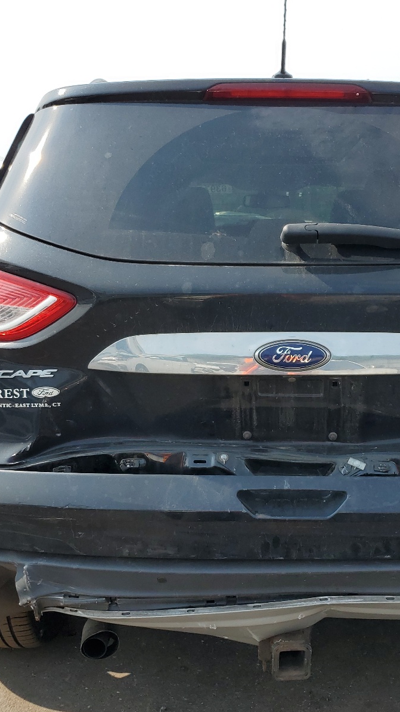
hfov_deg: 30.8
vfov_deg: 52.8
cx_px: 281
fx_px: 717
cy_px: 356
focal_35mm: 38
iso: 50
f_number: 1.5
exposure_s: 1/2000
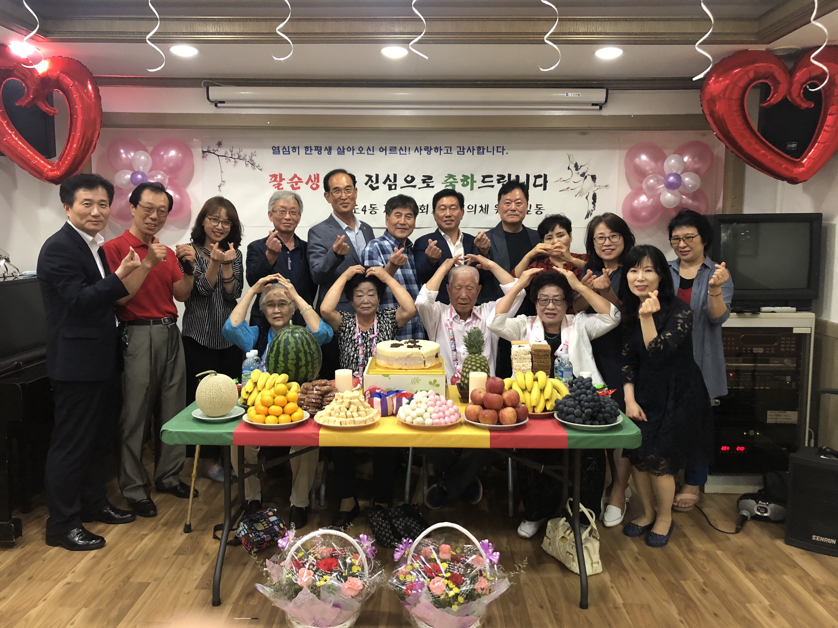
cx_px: 419
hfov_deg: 63.4
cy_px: 314
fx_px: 678
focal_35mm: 28
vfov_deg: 49.7
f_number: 1.8
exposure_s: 1/15
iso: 64
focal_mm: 3.99
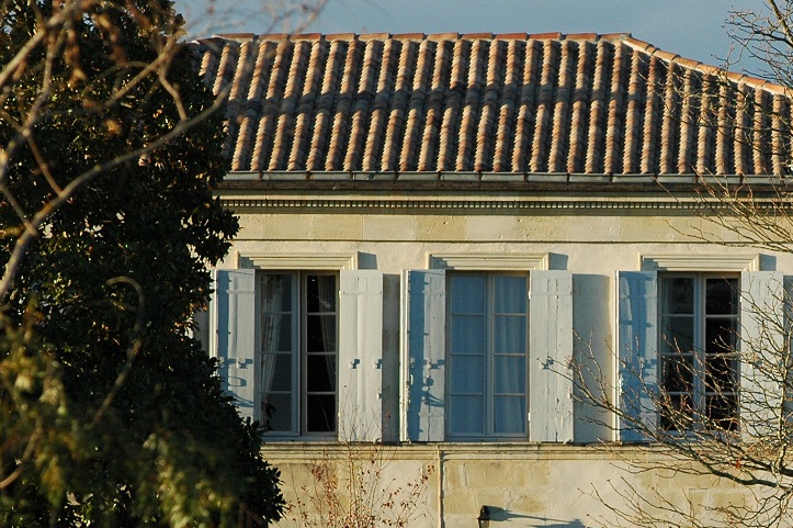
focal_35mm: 499
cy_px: 486
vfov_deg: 2.8
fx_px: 10984
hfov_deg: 4.1
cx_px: 815
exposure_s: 1/500
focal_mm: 160
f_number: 5.6
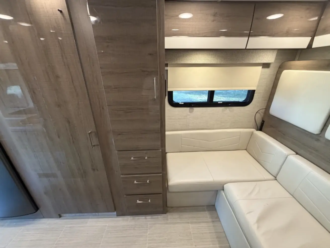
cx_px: 165
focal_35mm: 14
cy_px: 124
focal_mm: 2.22
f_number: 2.2
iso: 320
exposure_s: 1/60
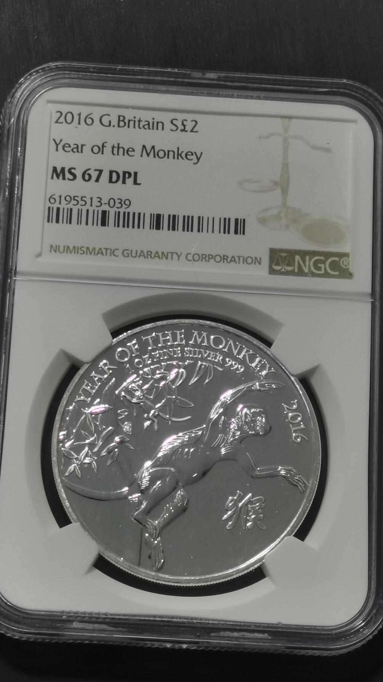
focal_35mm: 88
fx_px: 1589
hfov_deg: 13.7
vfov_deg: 24.2
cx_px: 181
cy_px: 340
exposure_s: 1/180
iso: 64
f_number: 1.8
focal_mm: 5.58
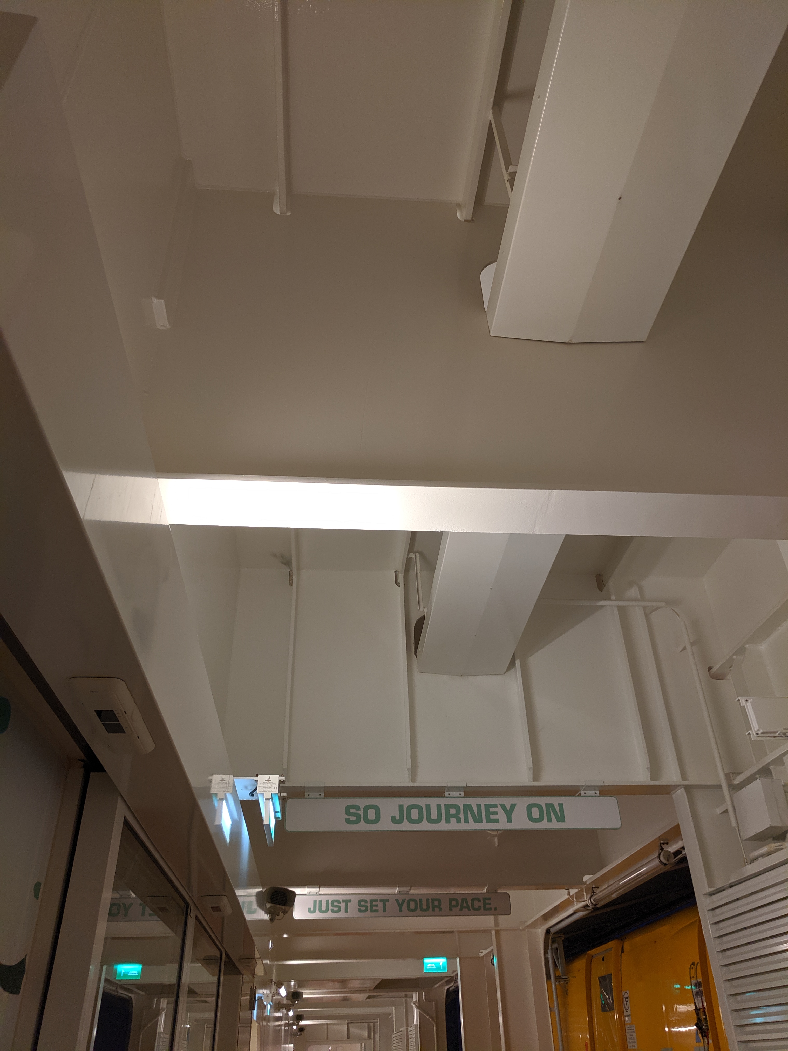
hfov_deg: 53.1
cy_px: 526
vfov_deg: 67.3
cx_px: 394
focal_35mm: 26
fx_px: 789
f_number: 2
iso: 264
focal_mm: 4.67
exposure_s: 1/60
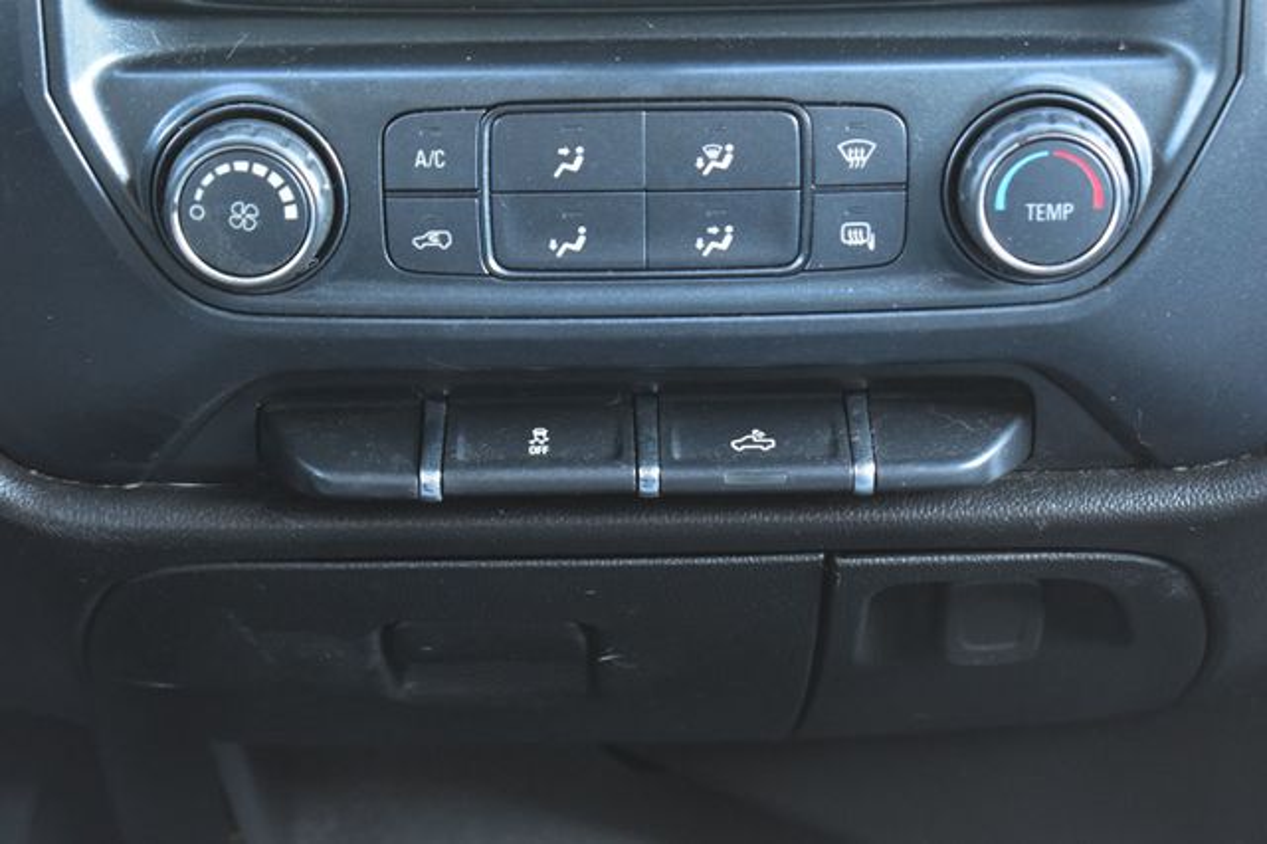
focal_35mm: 82
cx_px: 634
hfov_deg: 24.6
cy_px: 422
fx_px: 2902
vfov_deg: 16.5
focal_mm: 55
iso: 1600
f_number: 5.6
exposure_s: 1/15
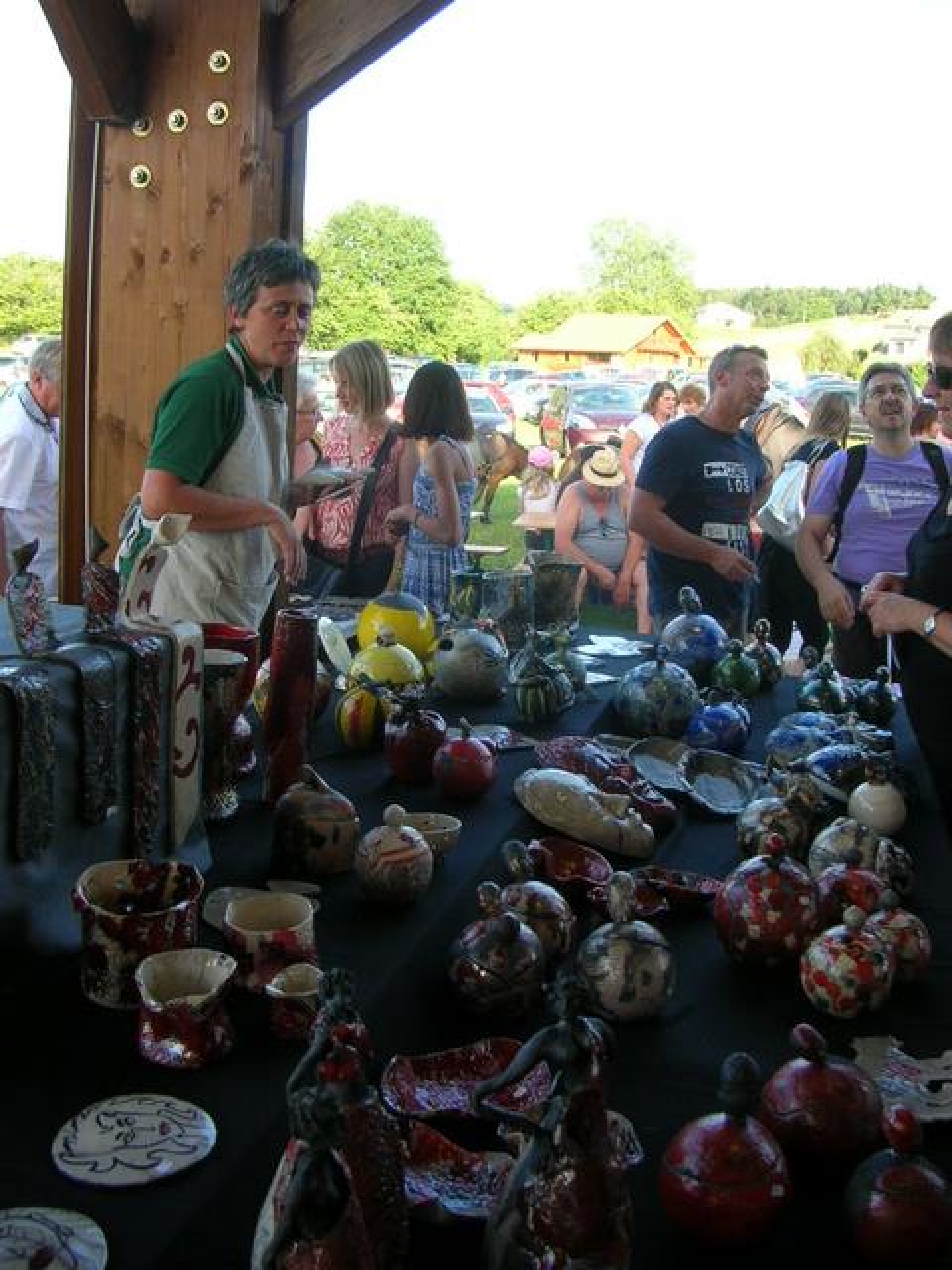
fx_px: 1283
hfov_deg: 40.7
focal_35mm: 35
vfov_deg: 52.6
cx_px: 476
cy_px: 635
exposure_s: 1/87.3
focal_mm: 5.8
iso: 50
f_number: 2.8
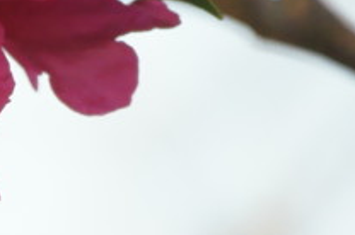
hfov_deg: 0.6
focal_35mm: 3696
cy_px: 553
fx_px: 36390
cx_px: -230
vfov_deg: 0.4
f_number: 8
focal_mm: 500
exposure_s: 1/250
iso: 800
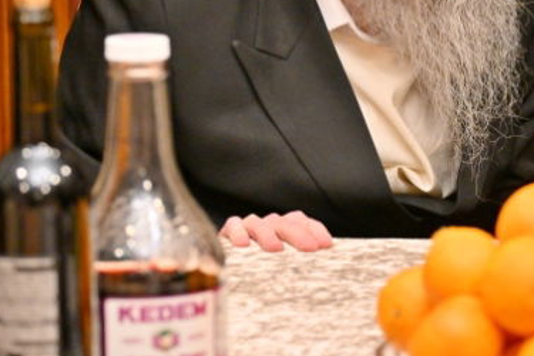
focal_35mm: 191
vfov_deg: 7.2
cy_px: 43
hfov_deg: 10.6
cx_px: 646
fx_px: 2833
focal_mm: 70
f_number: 4
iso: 1250
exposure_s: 1/160
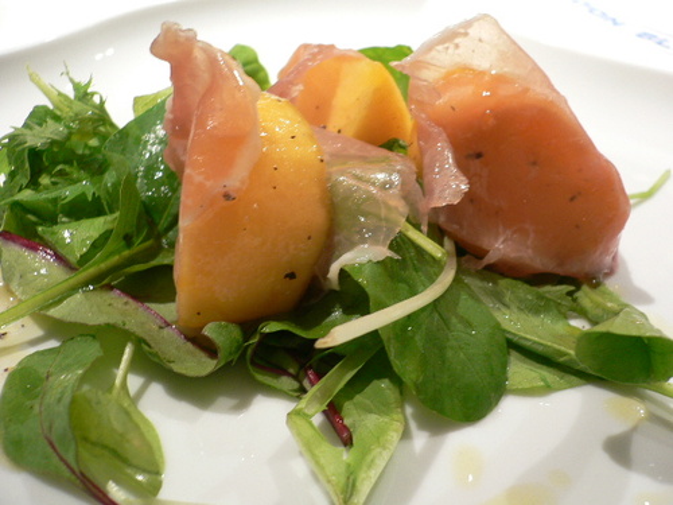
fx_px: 680
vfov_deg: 40.7
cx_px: 336
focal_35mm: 35
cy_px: 252
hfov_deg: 52.6
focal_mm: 5.8
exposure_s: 1/13
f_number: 2.8
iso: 100
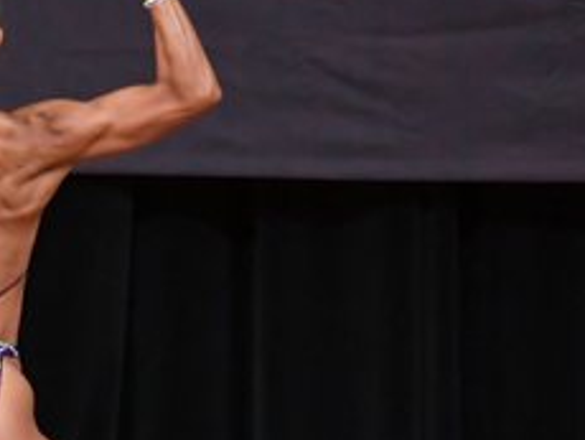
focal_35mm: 874
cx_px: 47
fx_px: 14786
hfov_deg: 2.3
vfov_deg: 1.7
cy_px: 376
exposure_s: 1/400
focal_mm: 180
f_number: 5.6
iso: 4000
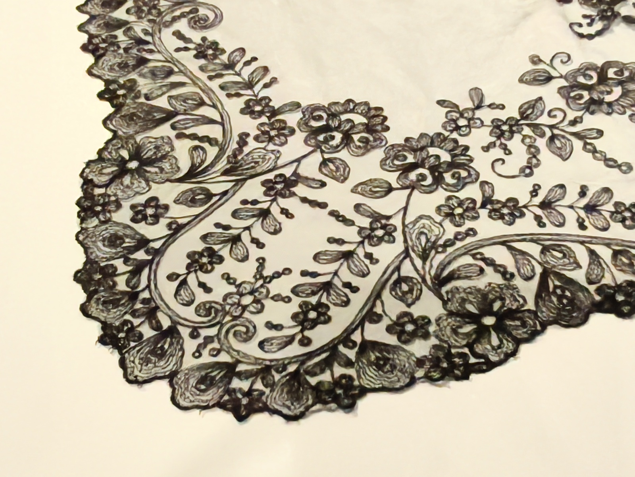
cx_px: 318
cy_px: 238
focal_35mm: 46
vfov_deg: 31.5
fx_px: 844
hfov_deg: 41.2
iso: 2500
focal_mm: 1.91
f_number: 2.2
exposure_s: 1/1250
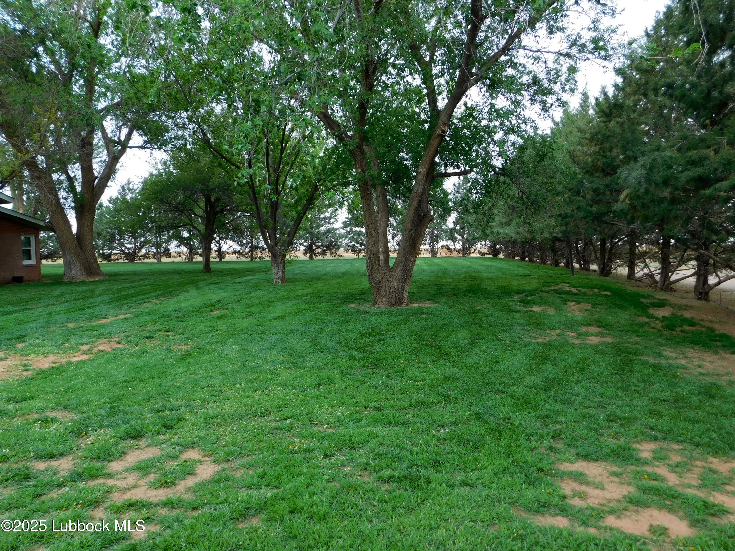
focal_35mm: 25
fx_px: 531
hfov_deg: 69.4
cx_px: 368
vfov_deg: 54.9
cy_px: 276
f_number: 3.1
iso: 125
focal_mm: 4.5
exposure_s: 1/250
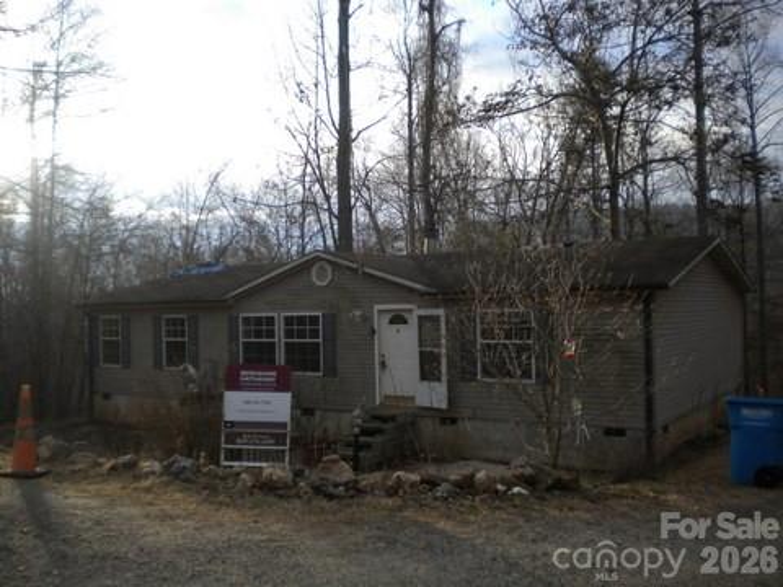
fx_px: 792
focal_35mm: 35
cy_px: 294
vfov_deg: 40.7
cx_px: 392
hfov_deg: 52.6
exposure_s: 1/293
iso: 80
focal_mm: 6.3
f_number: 3.1
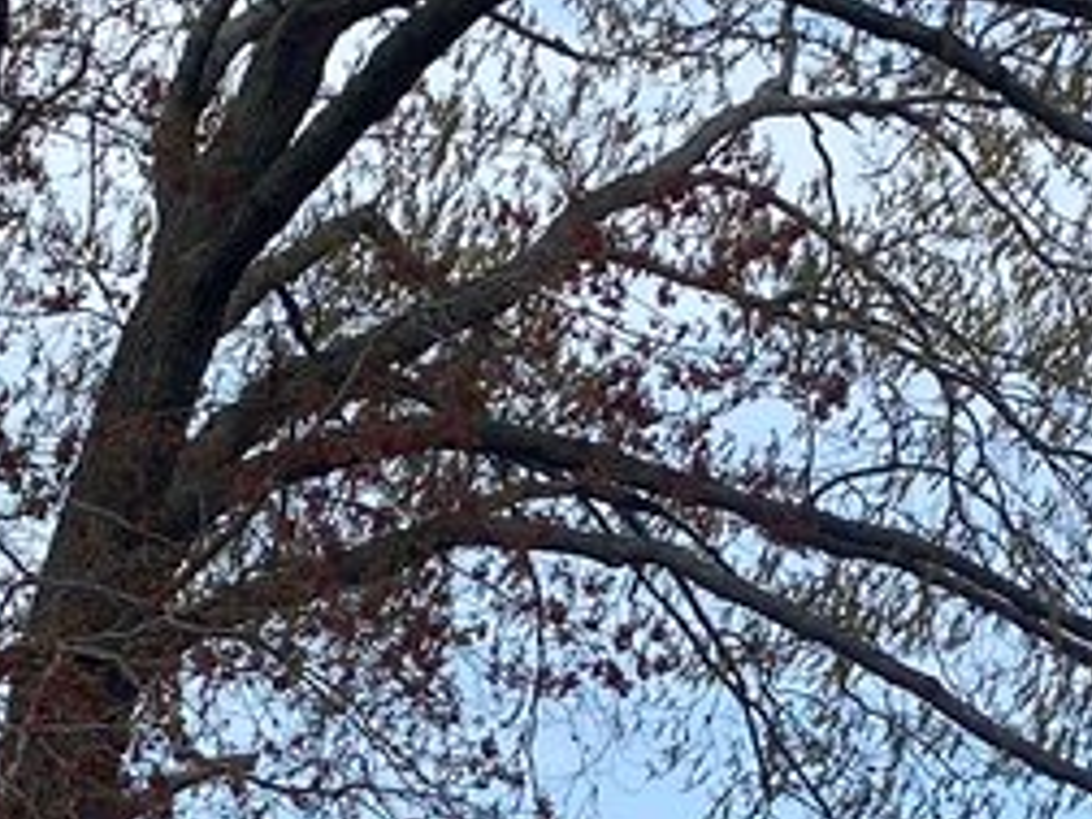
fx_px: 4921
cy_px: 1242
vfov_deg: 9.3
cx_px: 1350
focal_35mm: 156
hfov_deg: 12.3
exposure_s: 1/3300
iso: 32
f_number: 1.8
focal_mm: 4.25
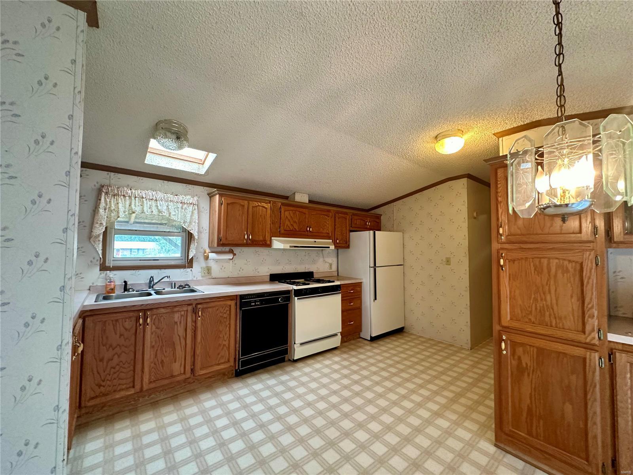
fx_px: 256
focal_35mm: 14
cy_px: 238
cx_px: 316
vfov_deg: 85.7
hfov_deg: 102.1
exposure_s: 1/60
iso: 320
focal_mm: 2.22
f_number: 2.2
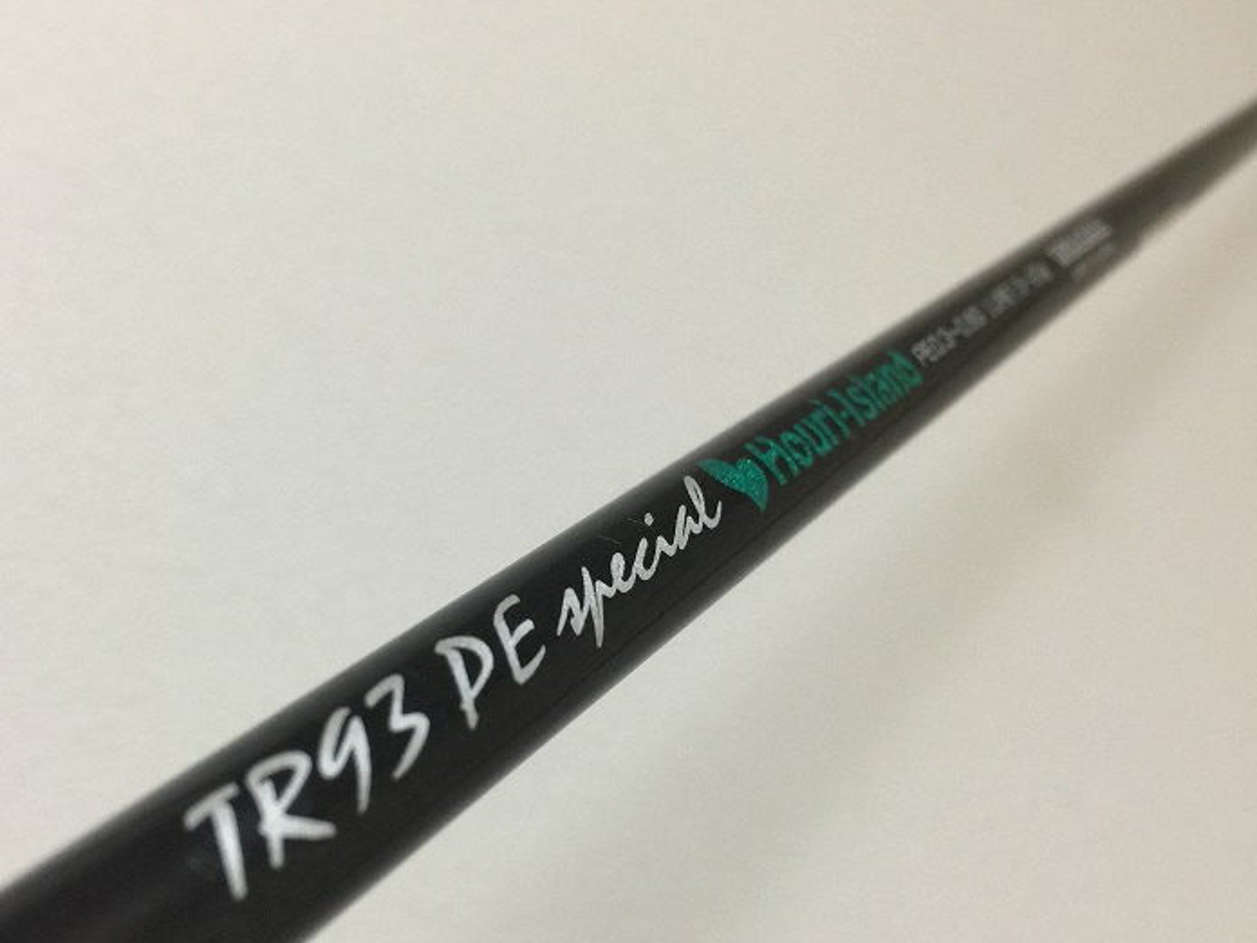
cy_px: 544
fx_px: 1235
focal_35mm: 34
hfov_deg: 53.7
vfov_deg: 41.7
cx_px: 535
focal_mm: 4.15
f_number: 2.2
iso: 50
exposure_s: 1/15
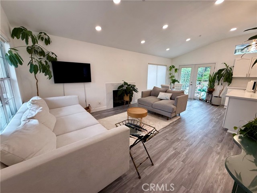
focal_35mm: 14
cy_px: 96
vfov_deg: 85.7
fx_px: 104
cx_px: 128
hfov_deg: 102.1
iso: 160
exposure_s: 1/120
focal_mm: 2.22
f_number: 2.2
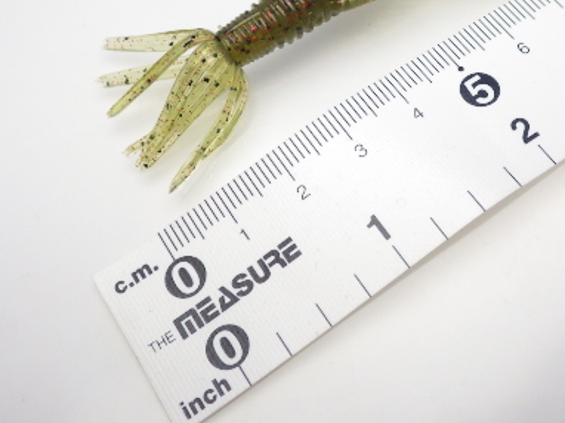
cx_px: 368
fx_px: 848
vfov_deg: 27.6
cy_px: 99
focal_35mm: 52
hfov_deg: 36.5
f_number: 3.1
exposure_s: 1/45
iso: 250
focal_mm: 5.5
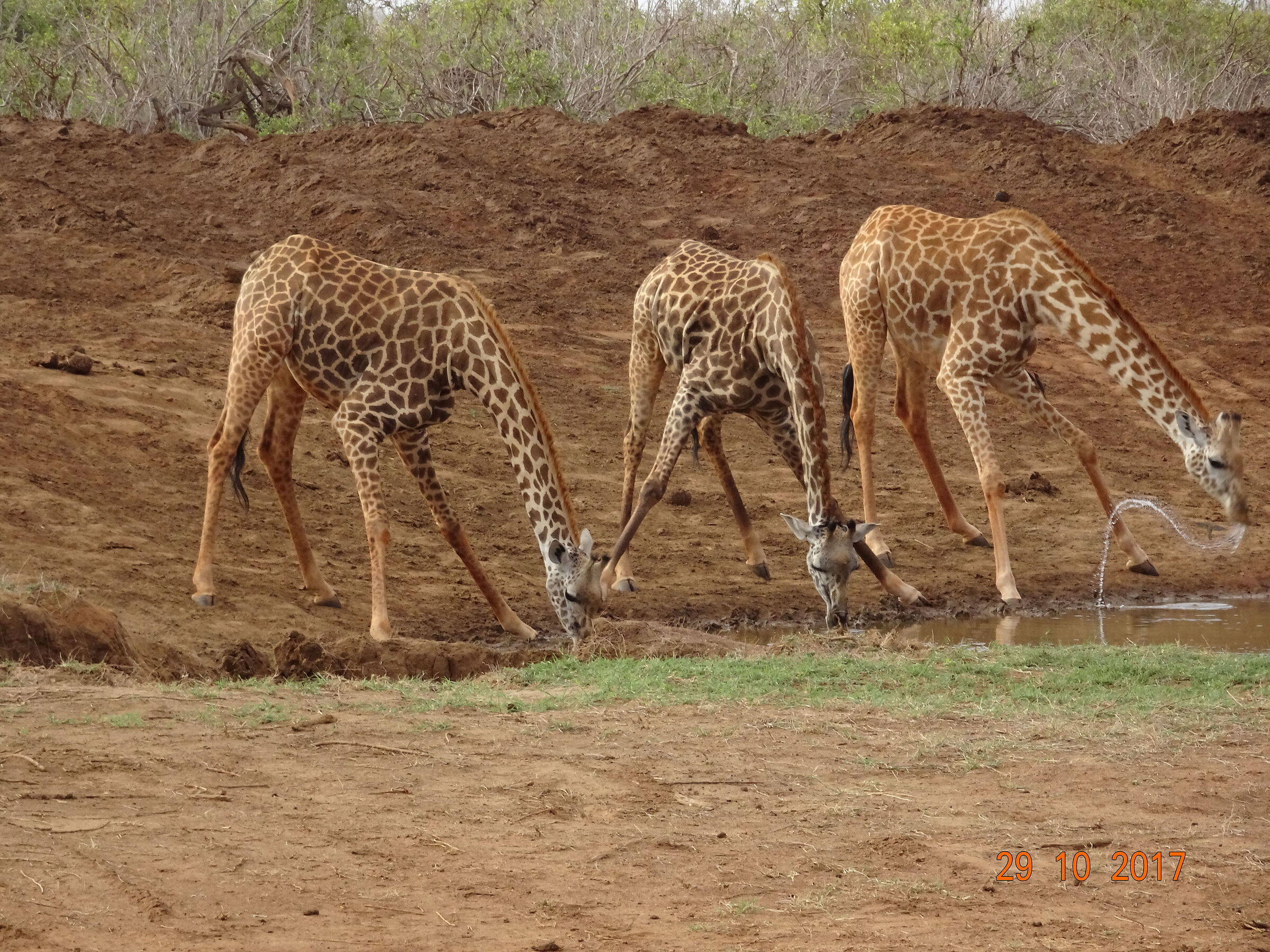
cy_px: 476
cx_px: 635
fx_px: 7558
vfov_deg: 7.2
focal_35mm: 206
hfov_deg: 9.6
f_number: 6.3
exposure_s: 1/250
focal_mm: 35.17
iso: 160
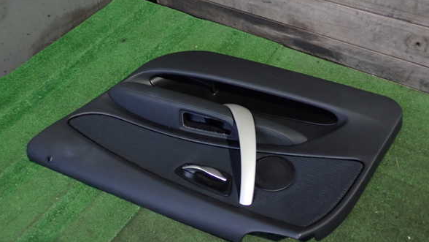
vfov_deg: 29.7
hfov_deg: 50.5
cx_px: 217
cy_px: 126
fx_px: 455
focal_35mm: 40
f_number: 2.5
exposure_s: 1/25
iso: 800
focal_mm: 6.37
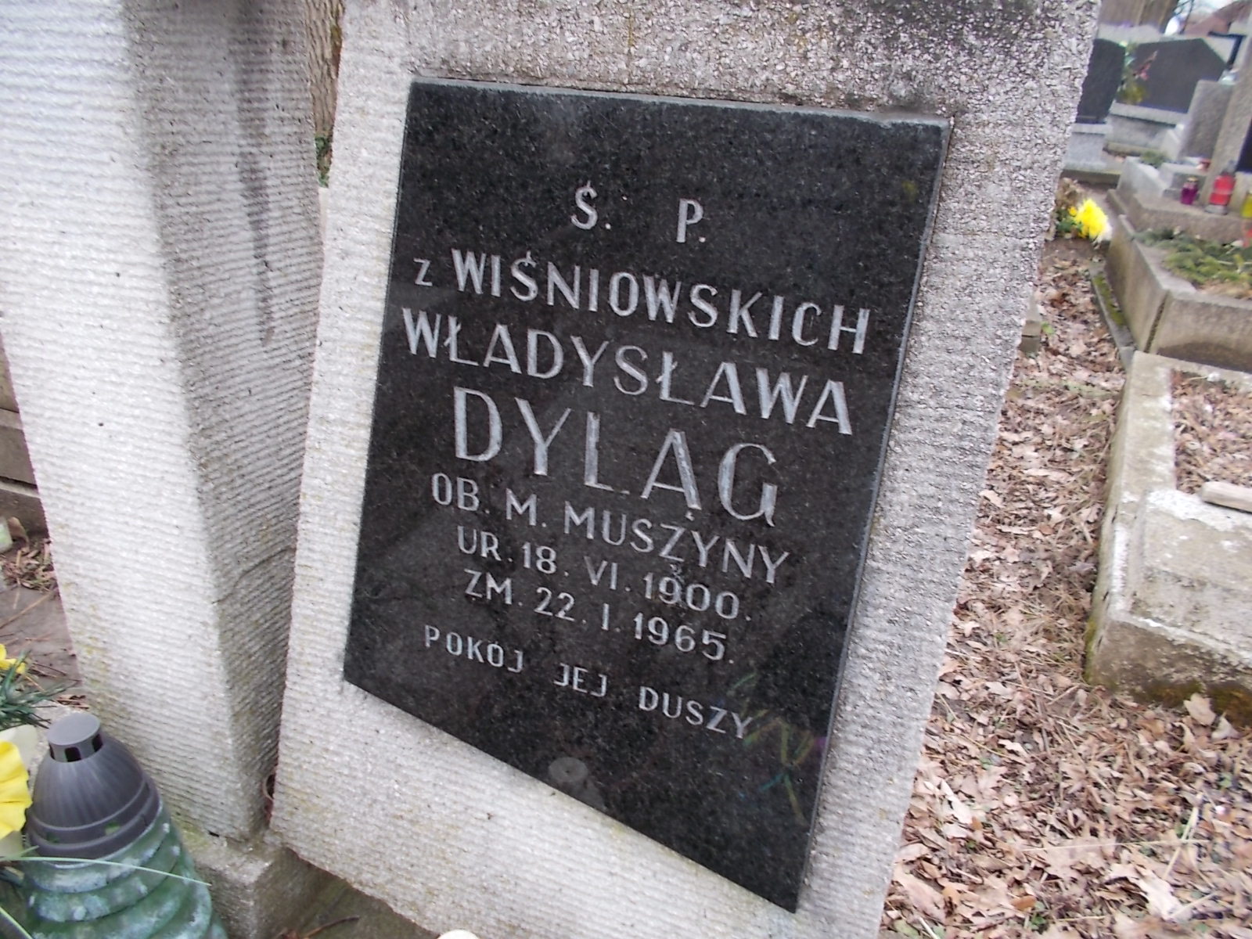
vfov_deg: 53.1
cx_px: 626
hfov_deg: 67.3
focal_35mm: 26
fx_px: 940
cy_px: 470
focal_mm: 4.6
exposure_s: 1/80
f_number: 3.2
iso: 80
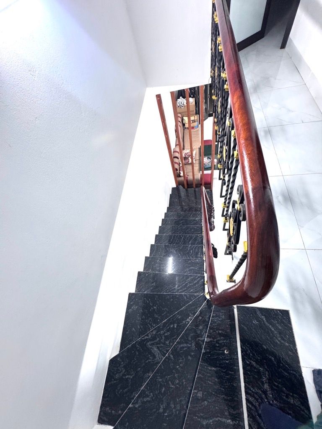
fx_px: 174
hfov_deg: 85.7
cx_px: 161
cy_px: 214
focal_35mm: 14
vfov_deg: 102.1
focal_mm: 2.22
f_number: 2.2
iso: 250
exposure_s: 1/50
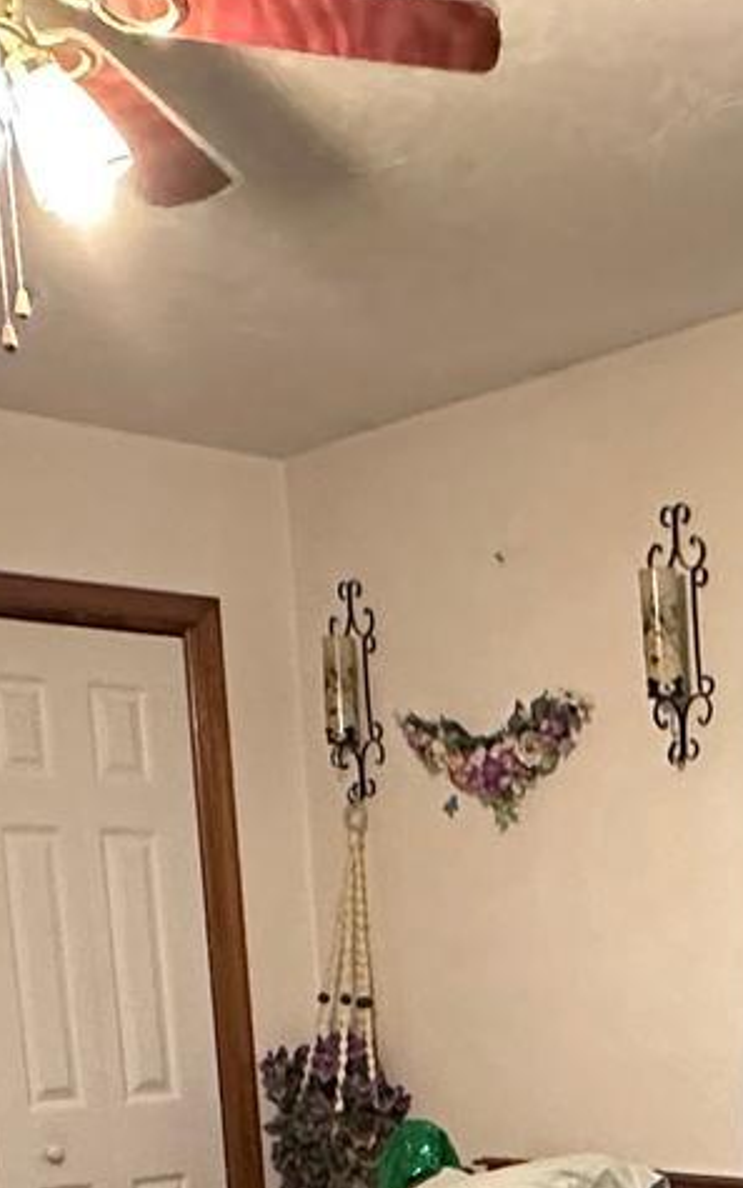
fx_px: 2073
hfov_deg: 19.8
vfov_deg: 27.4
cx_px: 728
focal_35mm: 64
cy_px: 1488
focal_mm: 2.22
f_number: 2.2
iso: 1000
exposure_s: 1/60
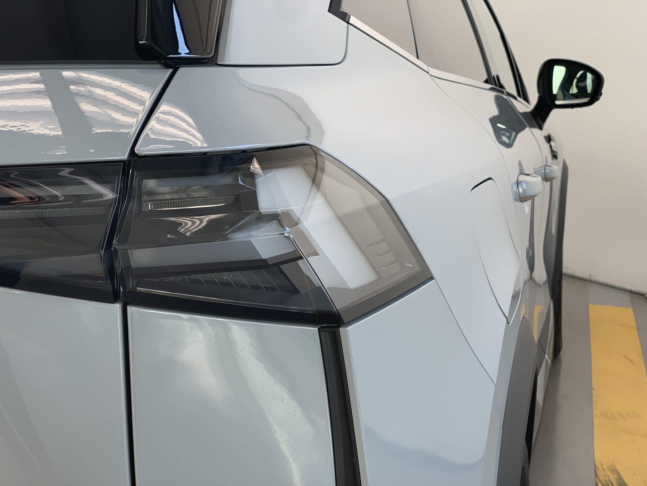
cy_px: 243
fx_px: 972
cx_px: 324
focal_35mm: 52
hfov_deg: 36.8
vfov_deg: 28.0
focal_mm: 6
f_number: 2.4
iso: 40
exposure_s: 1/122
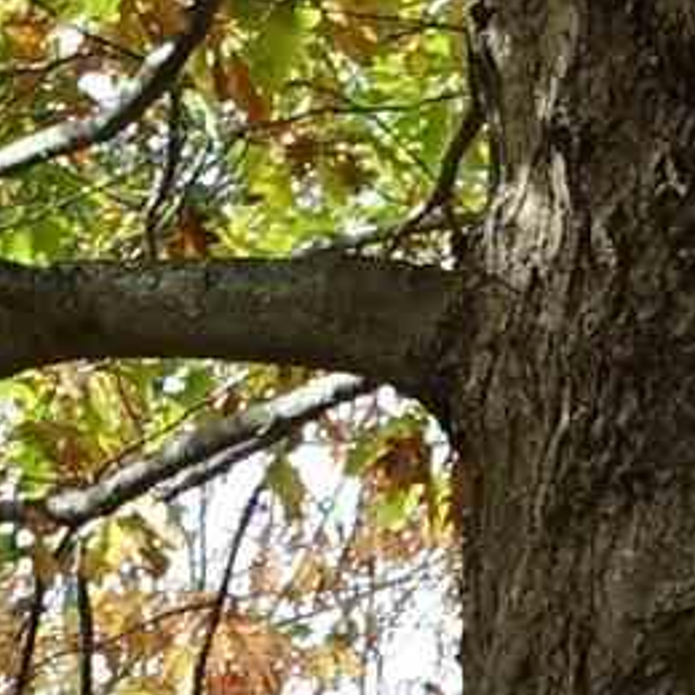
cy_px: 2045
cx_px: 1104
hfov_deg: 5.6
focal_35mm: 311
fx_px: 7064
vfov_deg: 5.3
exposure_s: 1/50
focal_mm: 11.22
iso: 125
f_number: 2.5
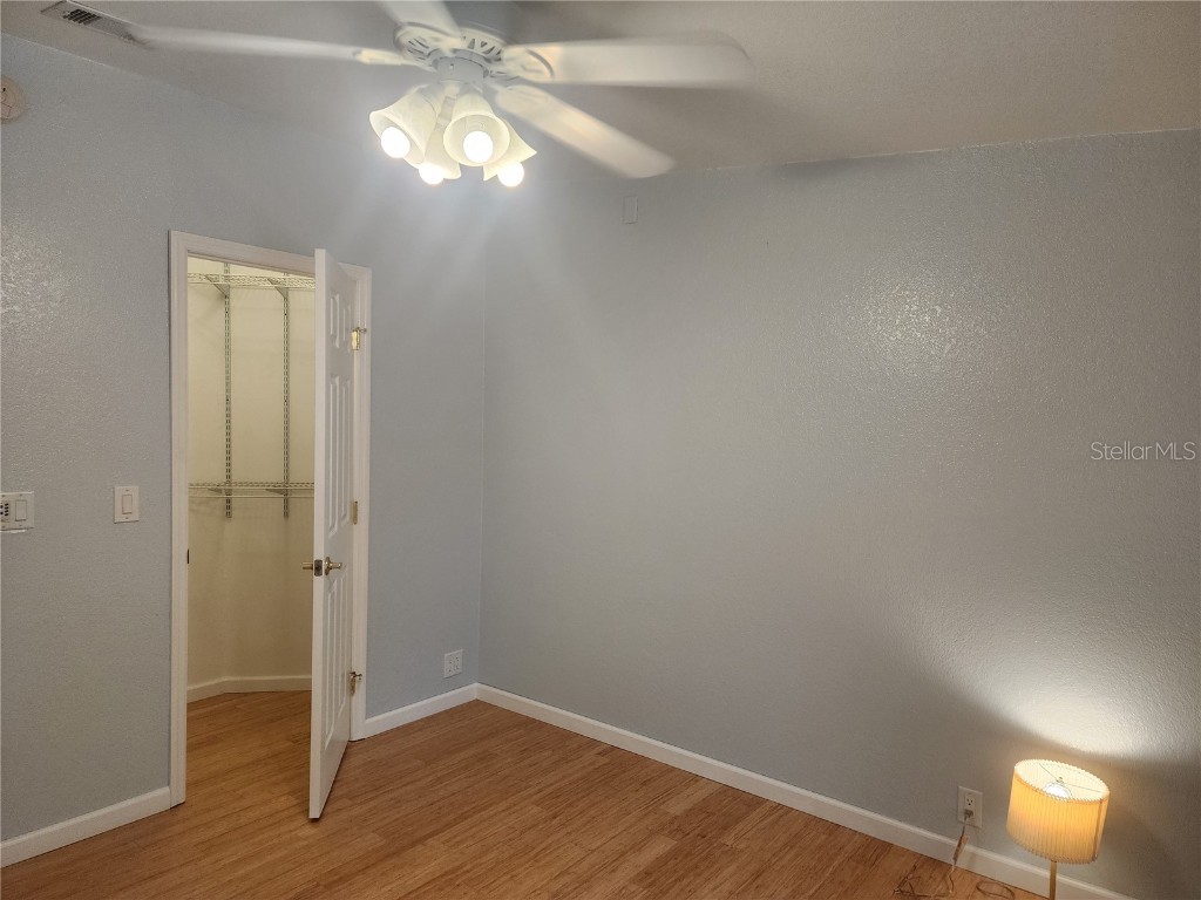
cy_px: 450
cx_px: 600
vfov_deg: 58.9
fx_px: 798
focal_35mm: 23
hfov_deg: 73.9
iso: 160
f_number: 1.8
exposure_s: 1/120
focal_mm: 6.4
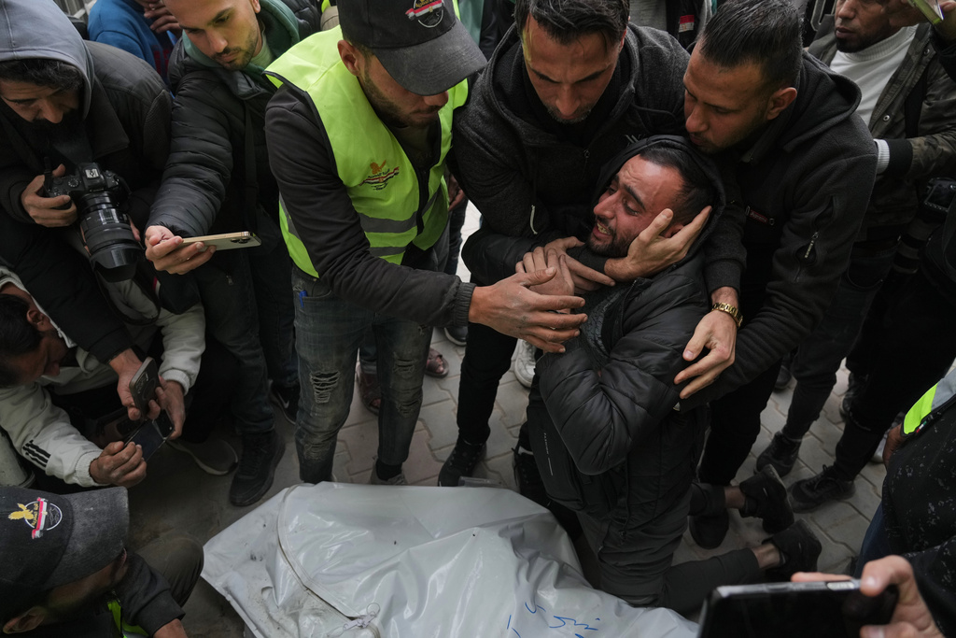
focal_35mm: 24
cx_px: 478
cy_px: 319
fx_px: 637
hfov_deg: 73.7
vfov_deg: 53.1
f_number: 4
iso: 1000
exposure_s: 1/500
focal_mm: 24
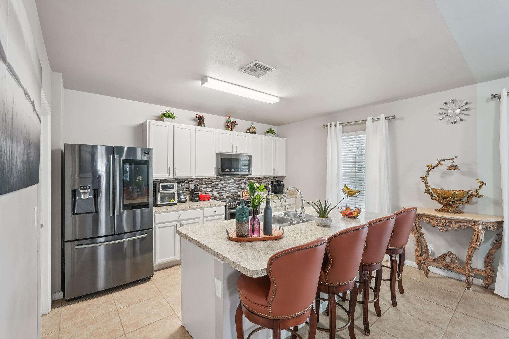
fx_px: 233
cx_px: 254
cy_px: 170
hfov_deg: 95.0
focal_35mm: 16
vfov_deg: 72.0
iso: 400
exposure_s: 1/6
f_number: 8
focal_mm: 16.5
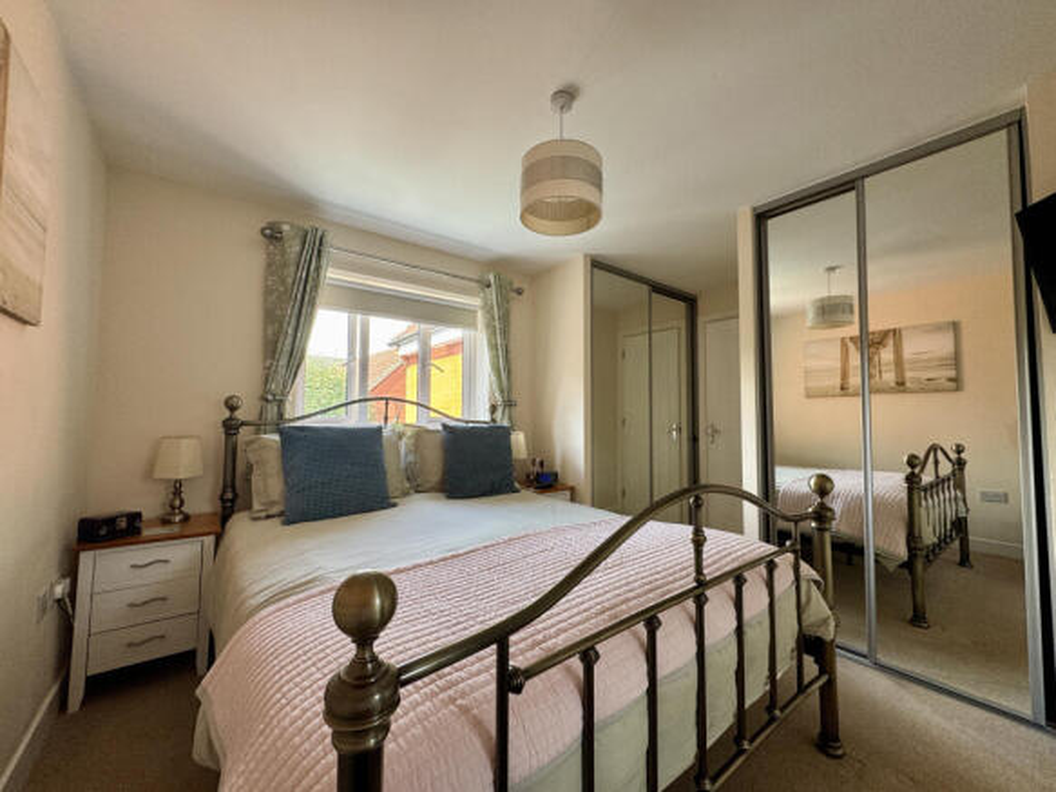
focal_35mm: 14
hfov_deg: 102.1
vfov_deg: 85.7
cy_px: 396
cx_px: 528
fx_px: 427
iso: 100
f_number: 2.2
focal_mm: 2.22
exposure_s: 1/99
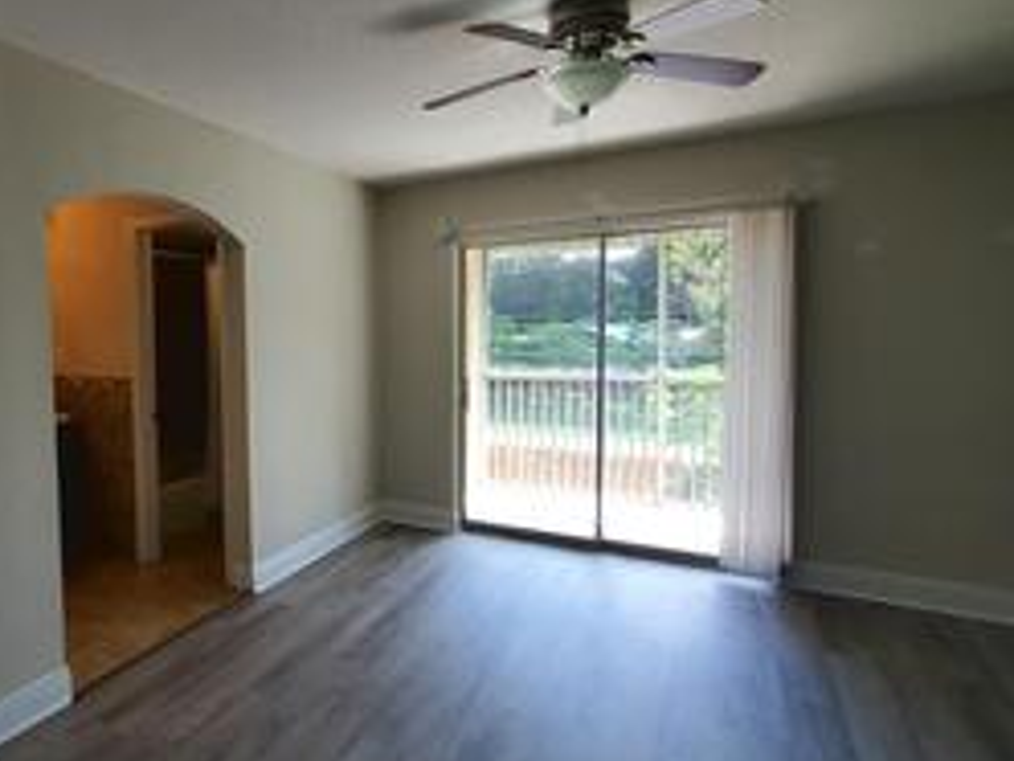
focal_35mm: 21
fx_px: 615
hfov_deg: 73.9
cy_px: 372
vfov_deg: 63.4
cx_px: 266
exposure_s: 1/60
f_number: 2.2
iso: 50
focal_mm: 1.8
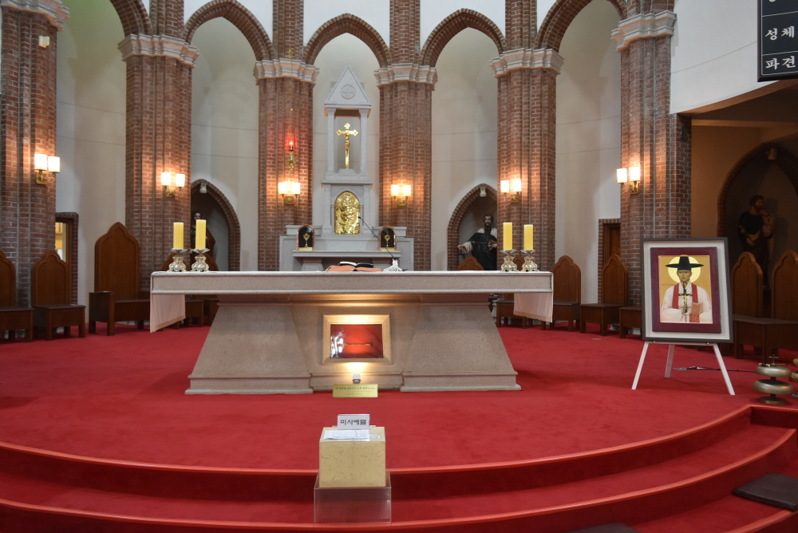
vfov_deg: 48.0
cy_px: 266
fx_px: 599
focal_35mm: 27
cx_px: 399
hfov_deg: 67.4
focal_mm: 18
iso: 1000
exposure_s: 1/60
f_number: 3.5
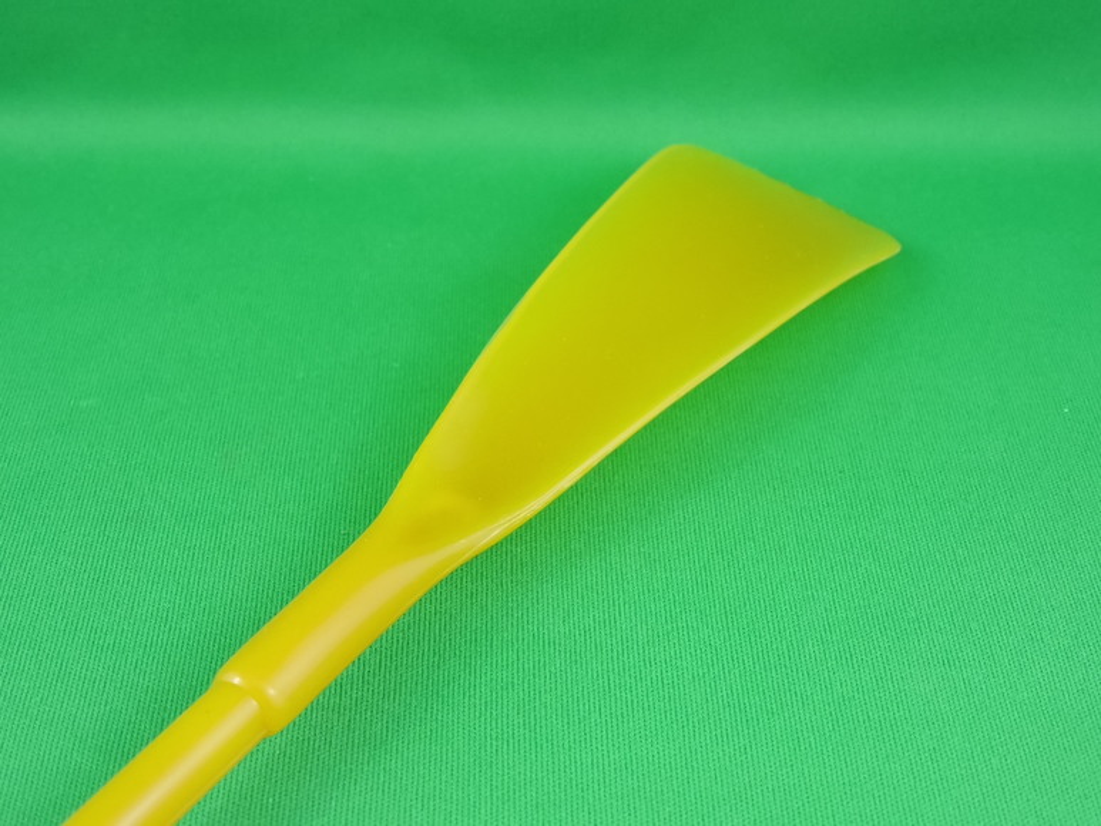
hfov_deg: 32.2
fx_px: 1909
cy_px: 413
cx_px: 550
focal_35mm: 60
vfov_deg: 24.4
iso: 800
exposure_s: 1/100
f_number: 4.2
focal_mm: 10.7
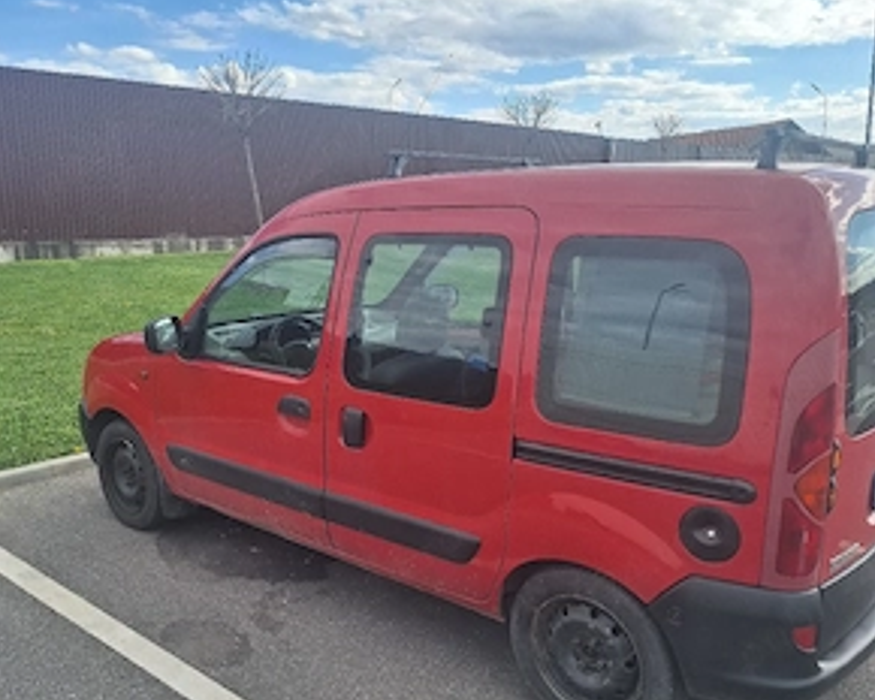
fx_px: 803
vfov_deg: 47.0
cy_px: 398
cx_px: 425
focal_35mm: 31
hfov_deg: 57.2
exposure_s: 1/2000
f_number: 1.8
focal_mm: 5.54
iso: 40
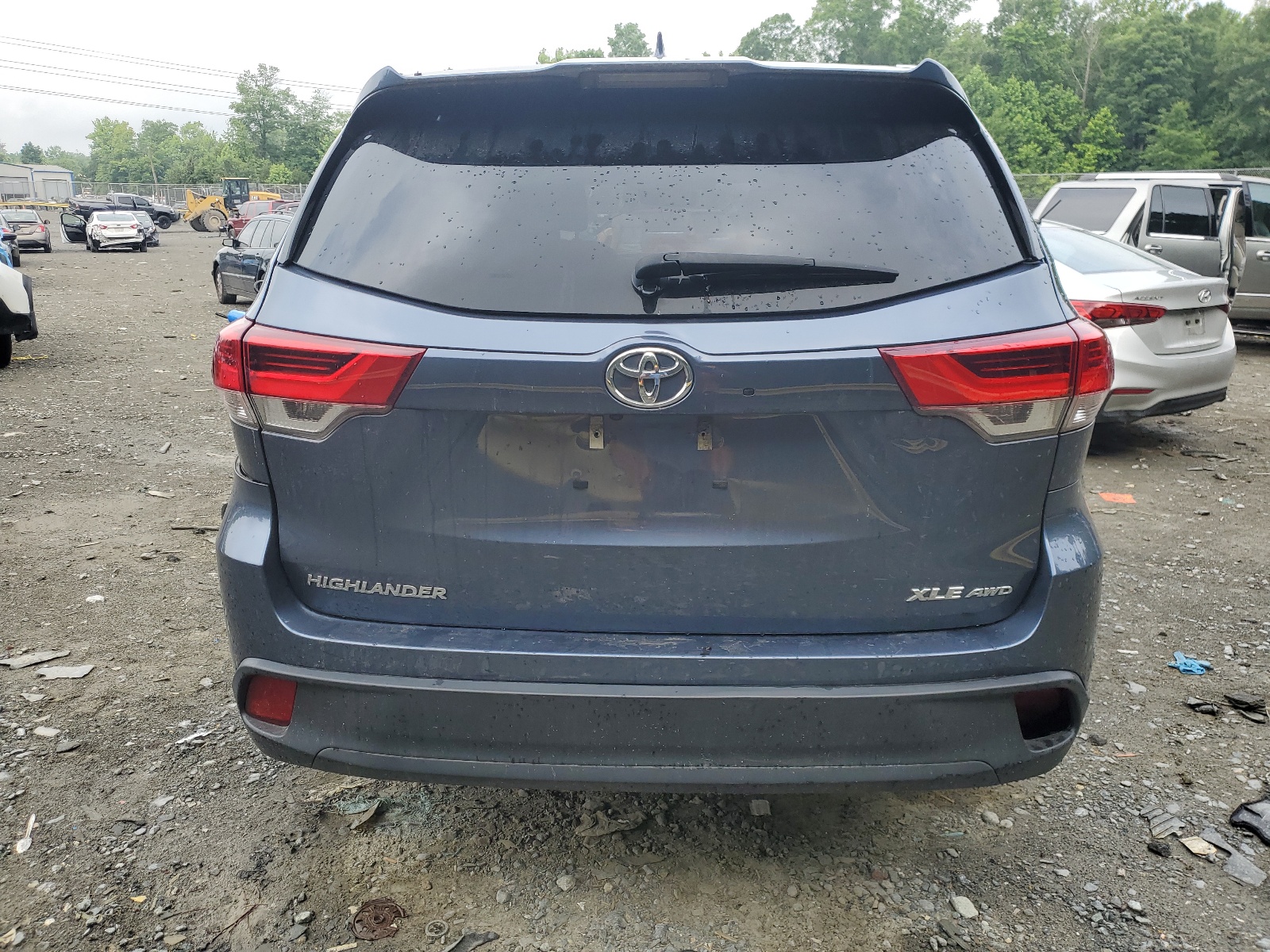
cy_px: 476
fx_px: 954
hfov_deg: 67.3
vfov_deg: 53.1
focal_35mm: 26
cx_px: 635
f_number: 1.5
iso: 50
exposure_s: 1/833
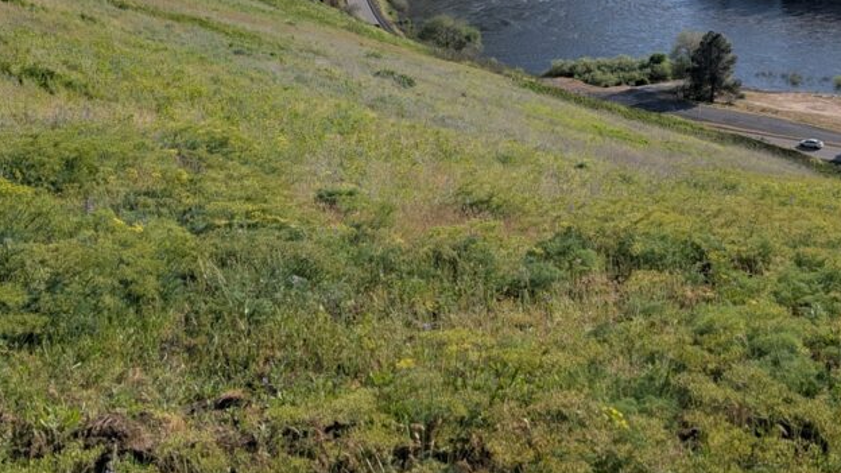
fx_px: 959
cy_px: 13
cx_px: 574
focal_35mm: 43
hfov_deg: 46.5
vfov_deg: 26.4
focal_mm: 6.9
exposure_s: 1/1764
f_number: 1.68
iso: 20
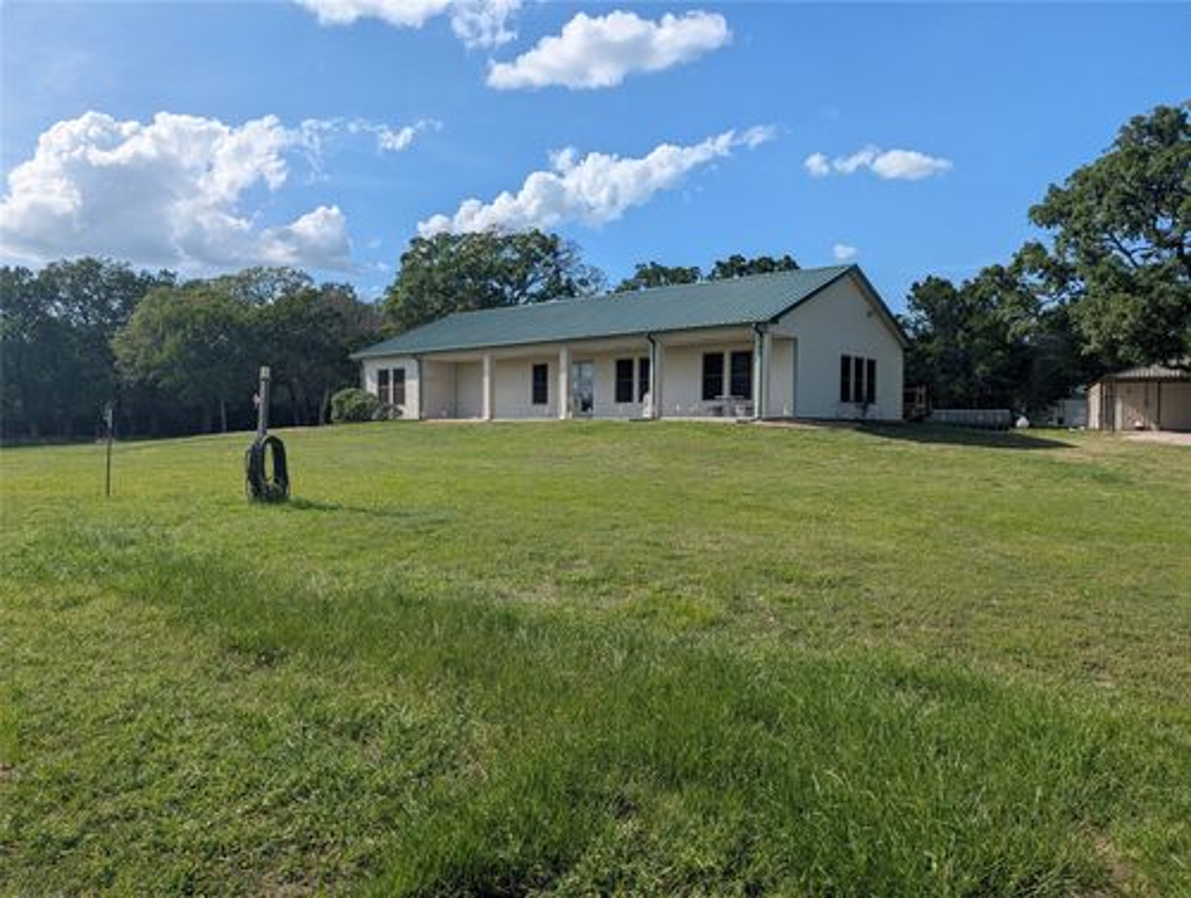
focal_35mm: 24
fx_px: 827
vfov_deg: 57.0
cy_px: 449
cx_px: 596
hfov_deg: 71.5
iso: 22
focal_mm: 6.9
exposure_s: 1/1517
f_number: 1.68
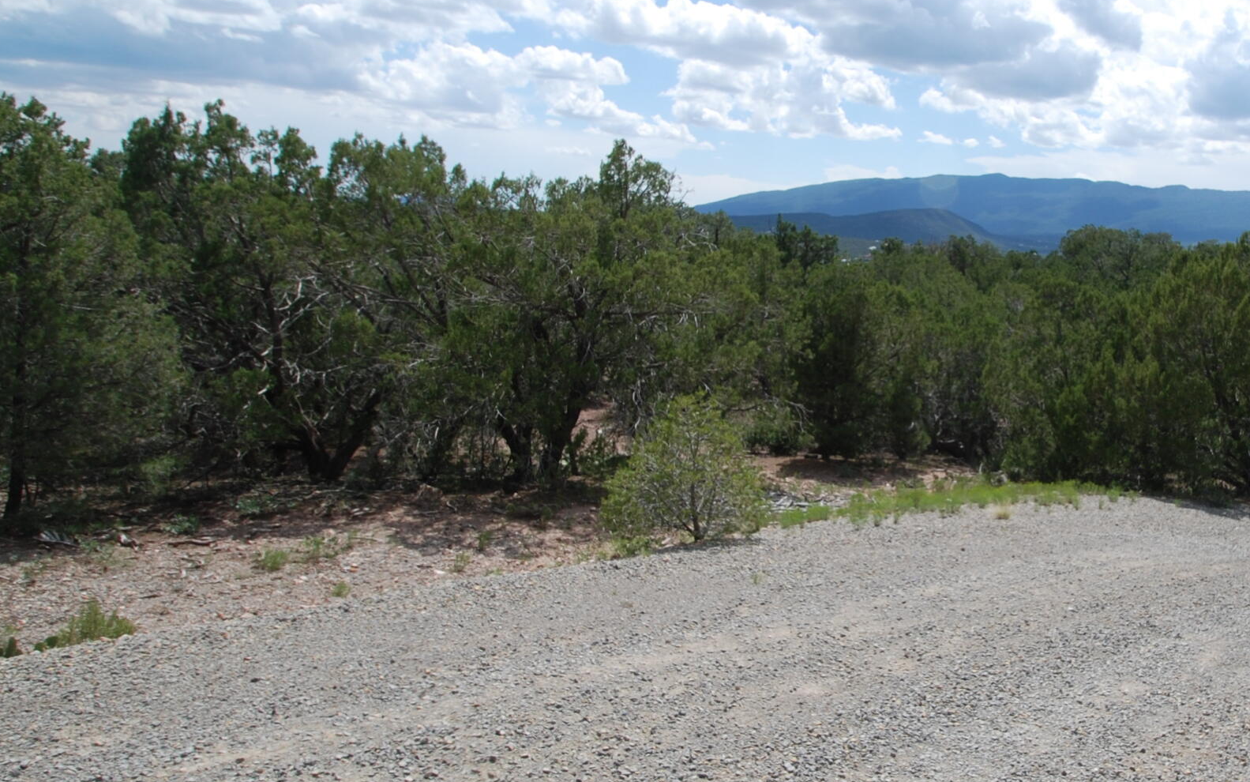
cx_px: 944
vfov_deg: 43.2
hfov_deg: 60.9
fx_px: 988
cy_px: 370
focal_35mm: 29
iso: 100
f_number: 8
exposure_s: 1/250
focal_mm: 10
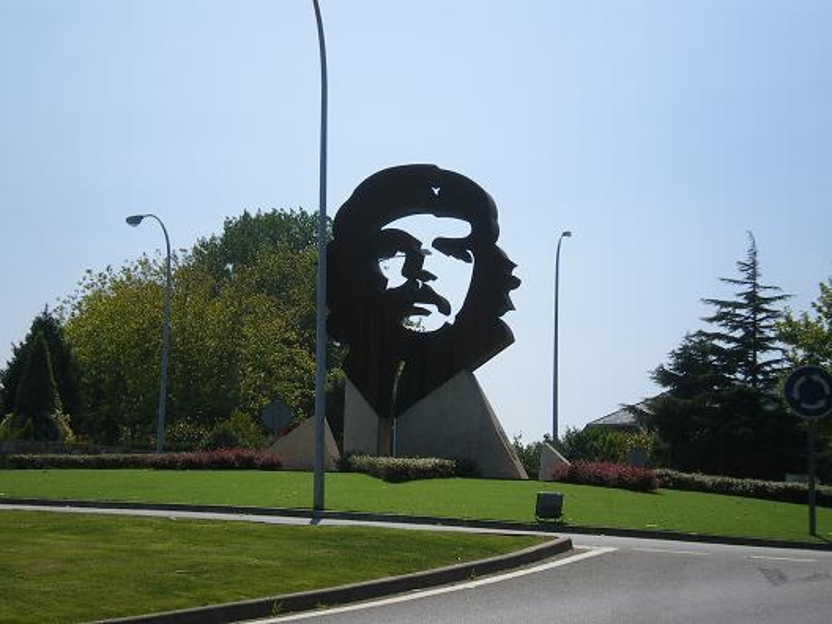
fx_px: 2091
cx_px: 416
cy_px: 312
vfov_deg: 17.0
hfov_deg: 22.5
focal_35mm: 87
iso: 64
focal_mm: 14.3
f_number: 7.2
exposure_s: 1/250
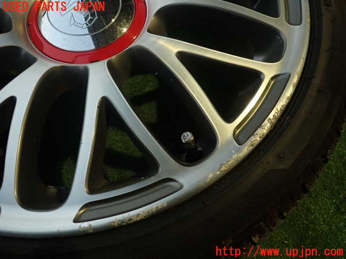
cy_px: 130
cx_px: 173
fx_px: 250
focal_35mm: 25
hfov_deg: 69.4
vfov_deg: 54.9
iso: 200
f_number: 2
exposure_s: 1/30
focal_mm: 4.5
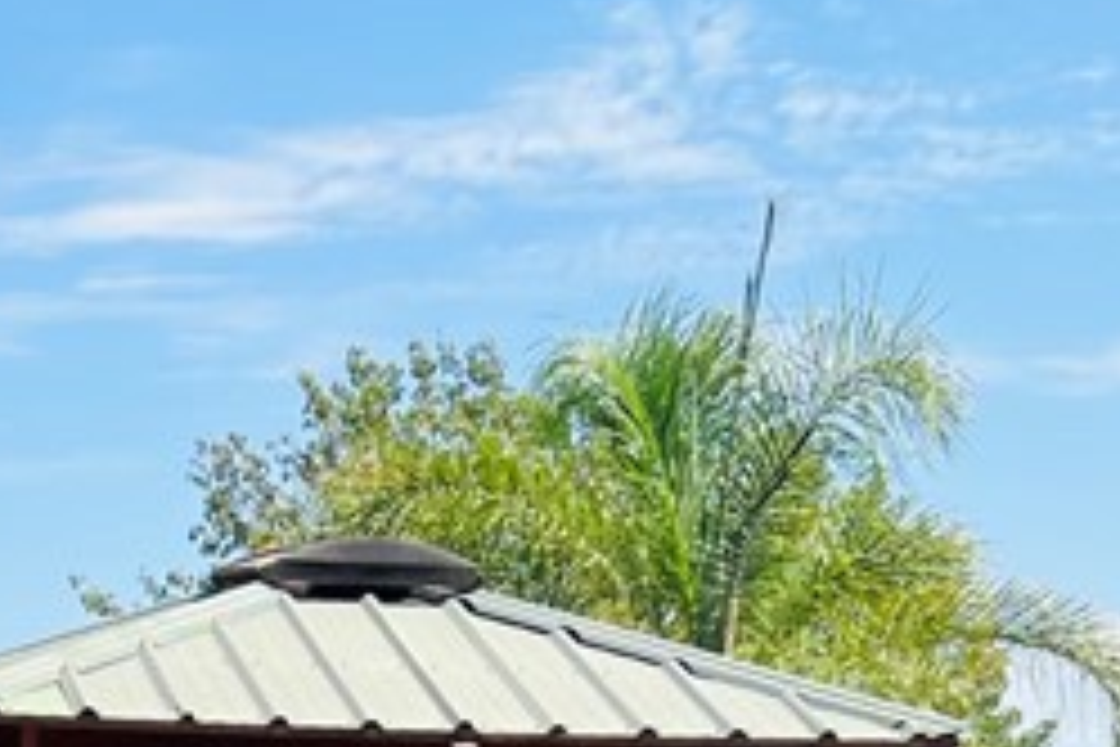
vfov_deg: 11.0
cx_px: 229
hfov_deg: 18.3
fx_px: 3453
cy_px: 1584
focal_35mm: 111
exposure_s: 1/3257
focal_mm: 5.7
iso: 50
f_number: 1.5
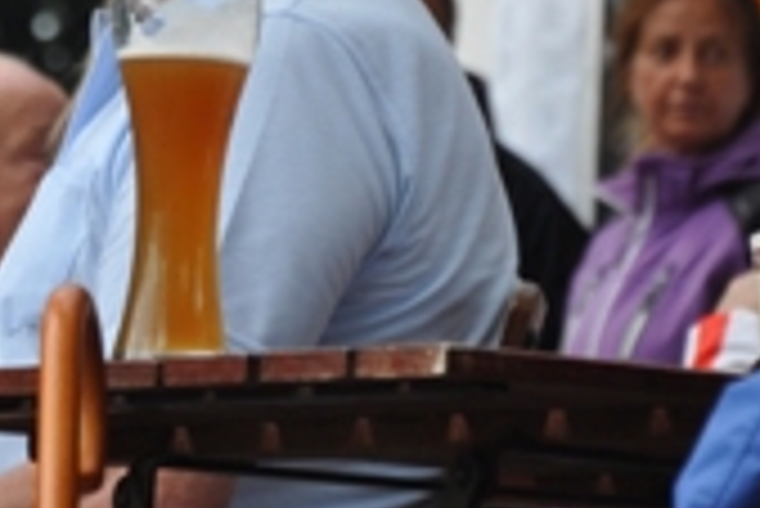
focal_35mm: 416
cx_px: 166
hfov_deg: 4.9
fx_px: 8796
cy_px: -157
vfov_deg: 3.3
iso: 280
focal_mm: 105
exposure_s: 1/125
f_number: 5.6
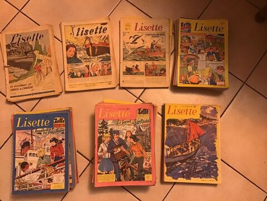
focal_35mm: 31
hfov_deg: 58.4
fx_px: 239
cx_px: 134
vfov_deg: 45.4
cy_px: 100
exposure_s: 1/20
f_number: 2.4
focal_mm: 3.3
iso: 200
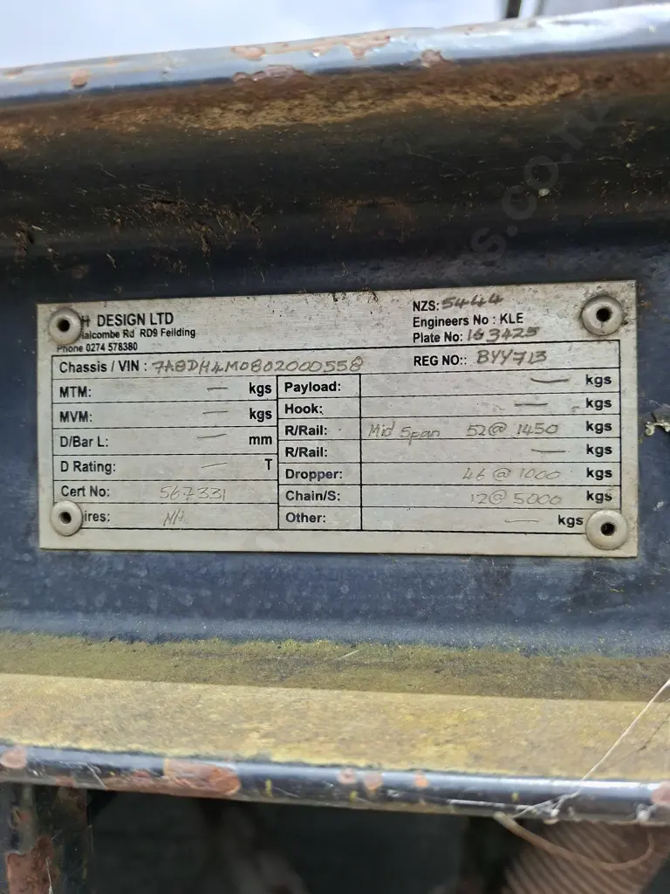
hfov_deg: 58.9
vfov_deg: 73.9
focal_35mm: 23
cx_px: 335
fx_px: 594
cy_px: 447
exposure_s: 1/1401
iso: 50
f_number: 1.8
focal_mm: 5.54
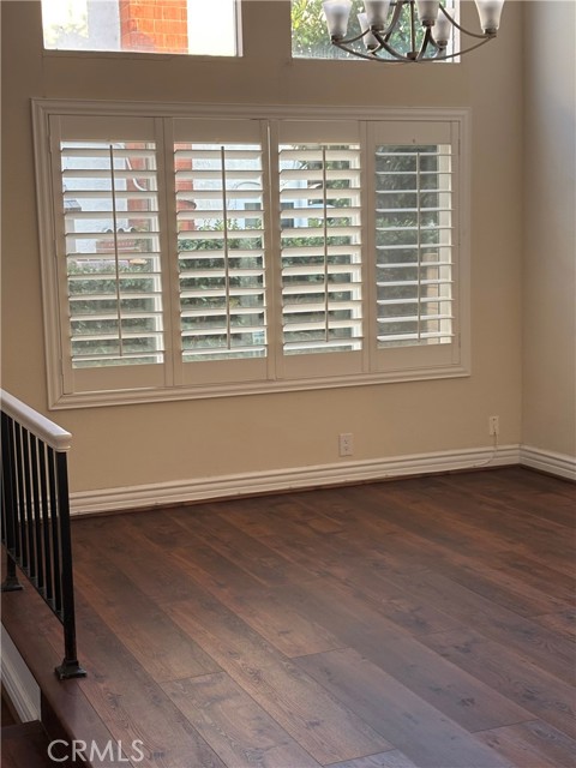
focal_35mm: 52
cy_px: 384
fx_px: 1154
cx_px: 288
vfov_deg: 36.8
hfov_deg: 28.0
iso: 50
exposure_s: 1/65
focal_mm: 5.96
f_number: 1.6
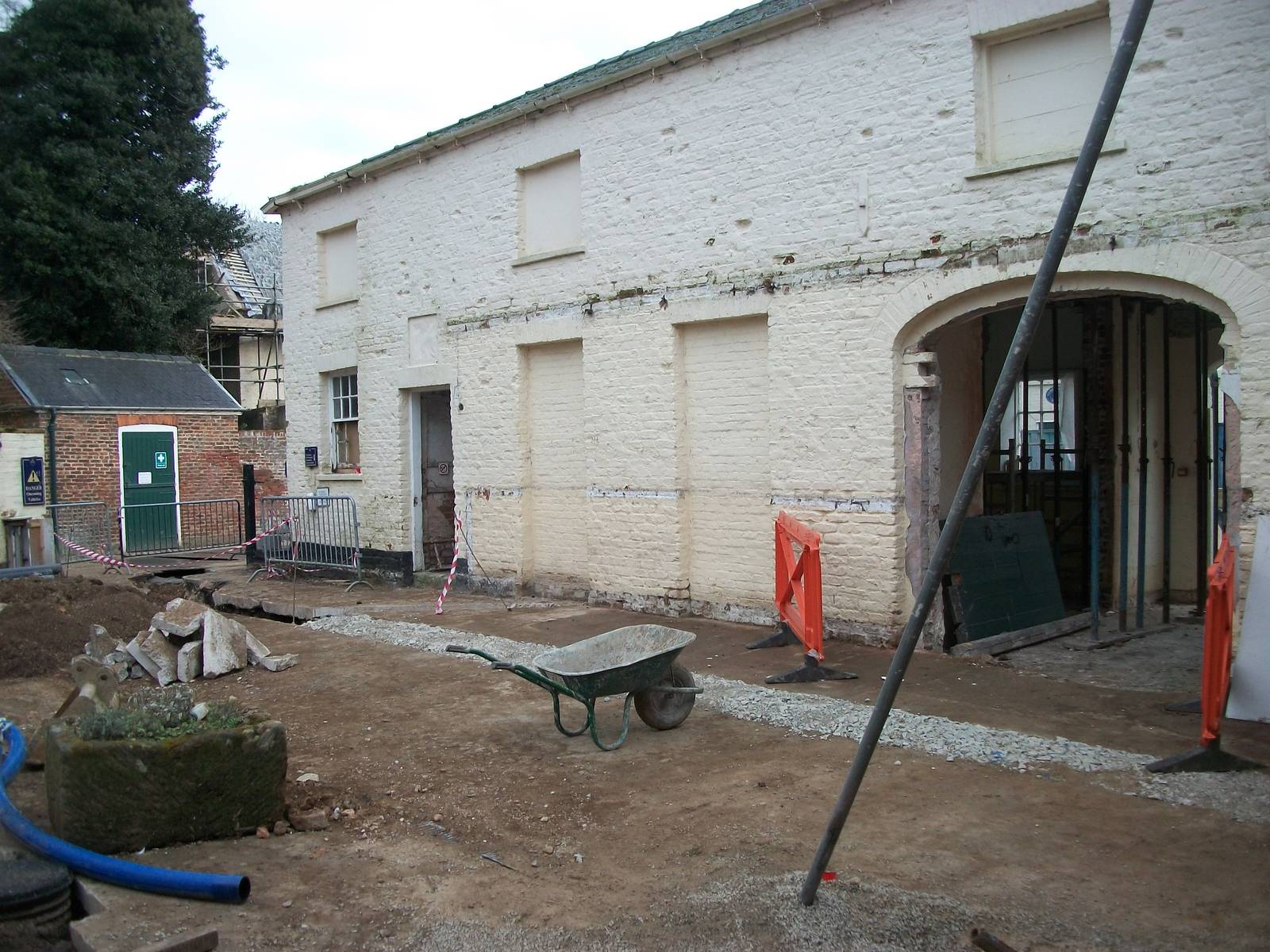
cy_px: 476
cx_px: 635
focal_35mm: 32
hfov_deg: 56.8
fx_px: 1174
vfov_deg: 44.2
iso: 80
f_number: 2.9
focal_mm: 5.7
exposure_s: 1/200
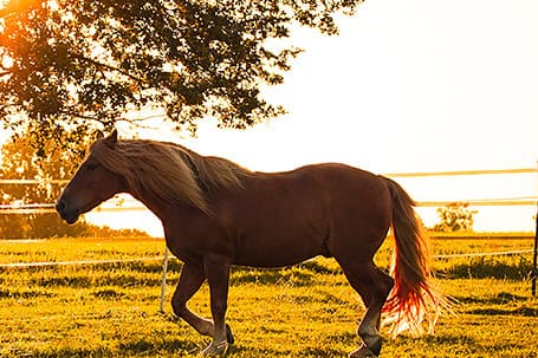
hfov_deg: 12.4
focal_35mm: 165
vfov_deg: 8.3
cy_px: 148
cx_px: 71
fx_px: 2465
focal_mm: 75
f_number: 4
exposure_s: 1/2000
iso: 1000
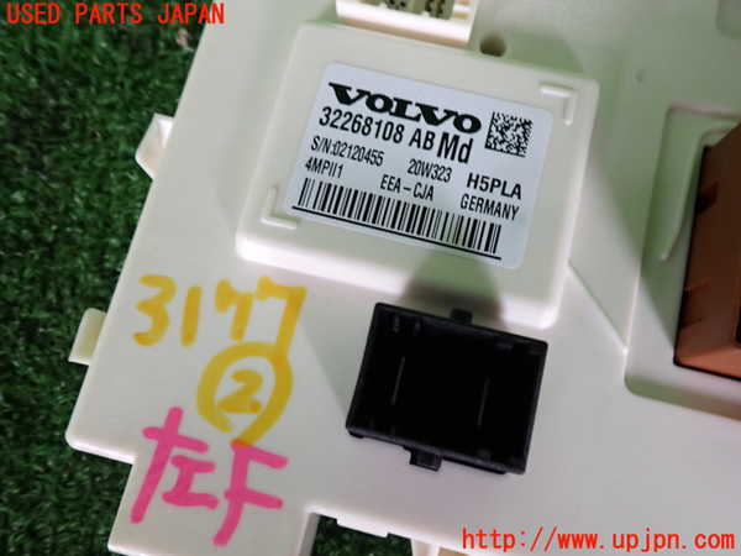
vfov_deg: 46.8
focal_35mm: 30
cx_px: 370
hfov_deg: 60.0
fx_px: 642
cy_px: 278
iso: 250
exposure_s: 1/30
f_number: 2.3
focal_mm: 5.4
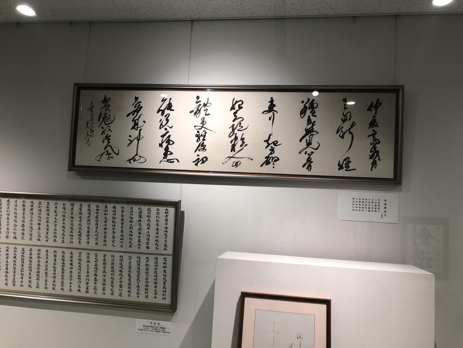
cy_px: 174
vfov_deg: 49.7
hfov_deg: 63.4
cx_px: 232
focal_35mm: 28
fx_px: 375
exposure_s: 1/30
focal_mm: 4
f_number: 1.8
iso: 32
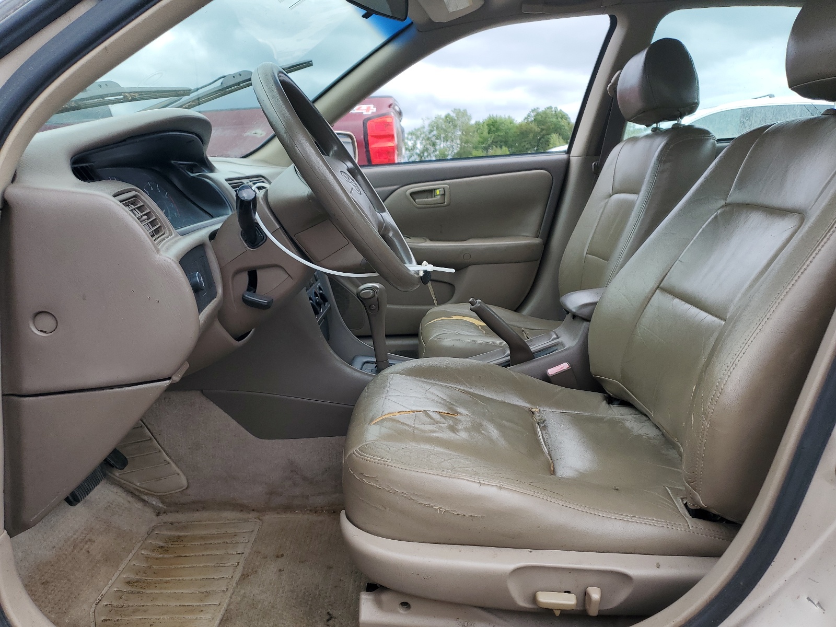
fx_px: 628
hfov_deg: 67.3
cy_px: 314
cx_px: 418
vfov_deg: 53.1
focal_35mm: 26
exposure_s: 1/500
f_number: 1.5
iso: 50
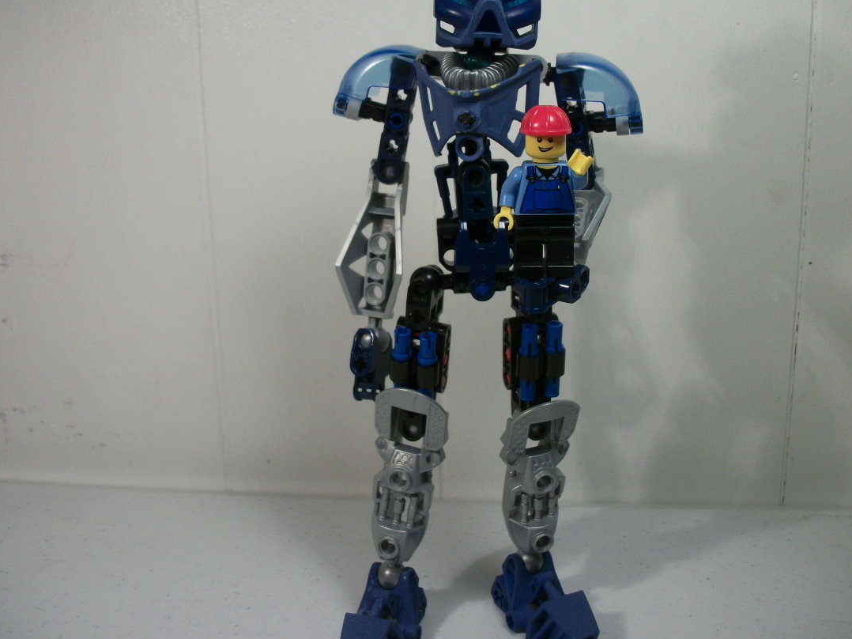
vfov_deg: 37.6
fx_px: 935
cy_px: 270
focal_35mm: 38
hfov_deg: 49.0
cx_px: 432
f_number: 2.9
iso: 80
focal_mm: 5.7
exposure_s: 1/60
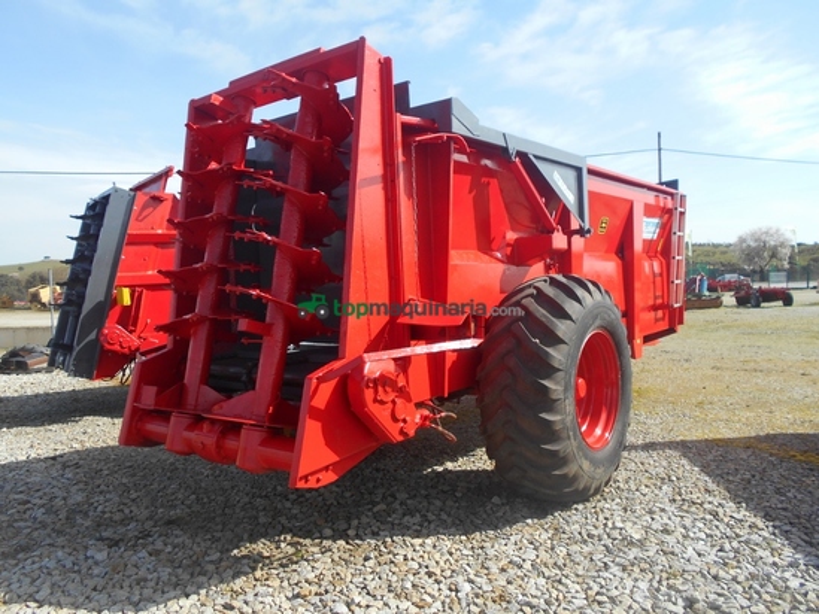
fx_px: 615
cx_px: 410
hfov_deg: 67.3
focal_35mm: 26
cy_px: 307
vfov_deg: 53.1
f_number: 3.2
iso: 80
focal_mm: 4.6
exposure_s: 1/640
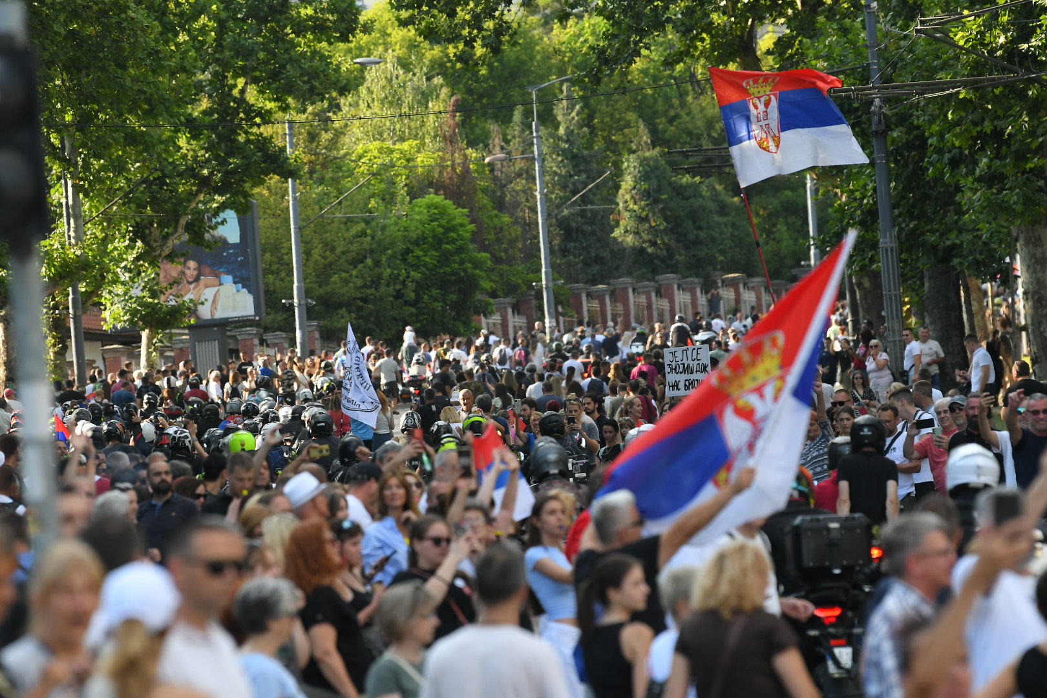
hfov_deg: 6.9
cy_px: 349
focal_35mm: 300
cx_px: 524
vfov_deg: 4.6
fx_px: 8724
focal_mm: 200
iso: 800
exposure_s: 1/2000
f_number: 4
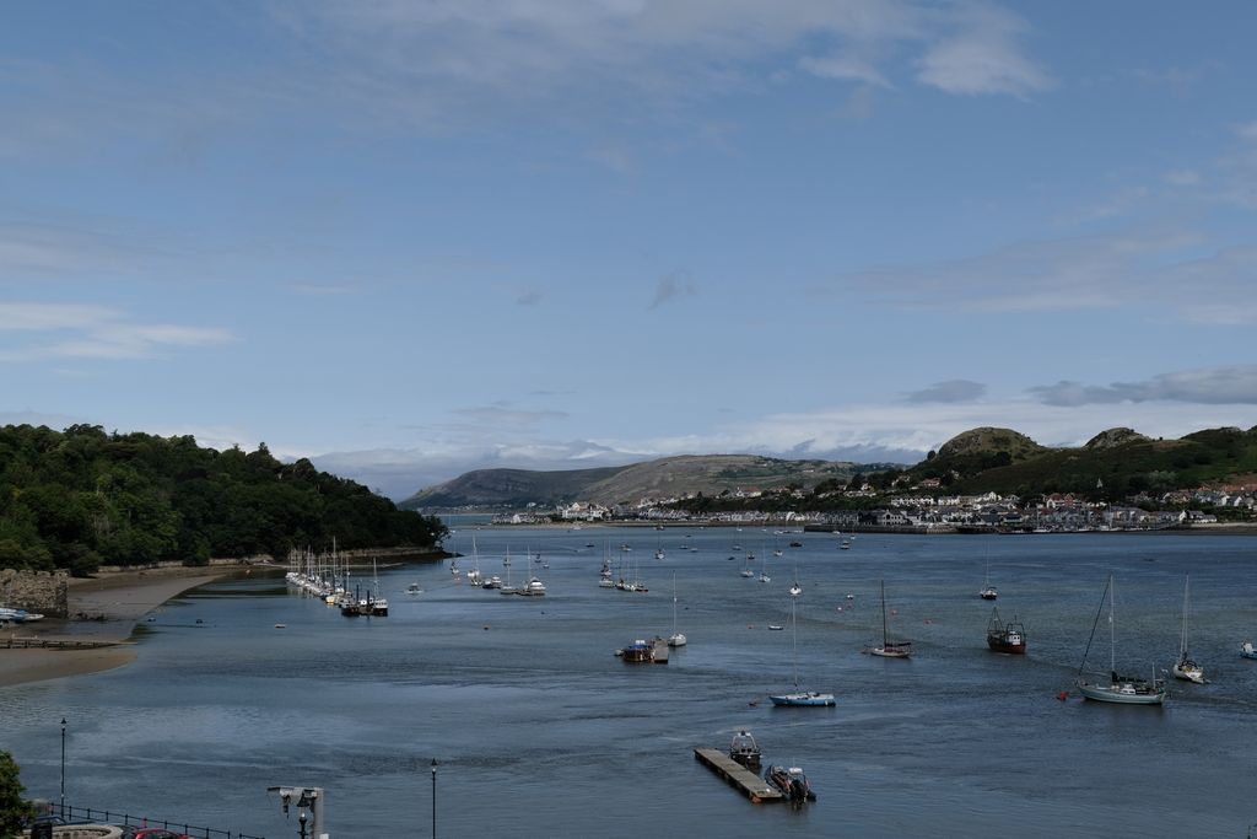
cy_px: 420
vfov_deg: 30.5
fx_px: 1536
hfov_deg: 44.5
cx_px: 628
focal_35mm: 44
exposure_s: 1/800
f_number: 8
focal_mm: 29.2
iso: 160
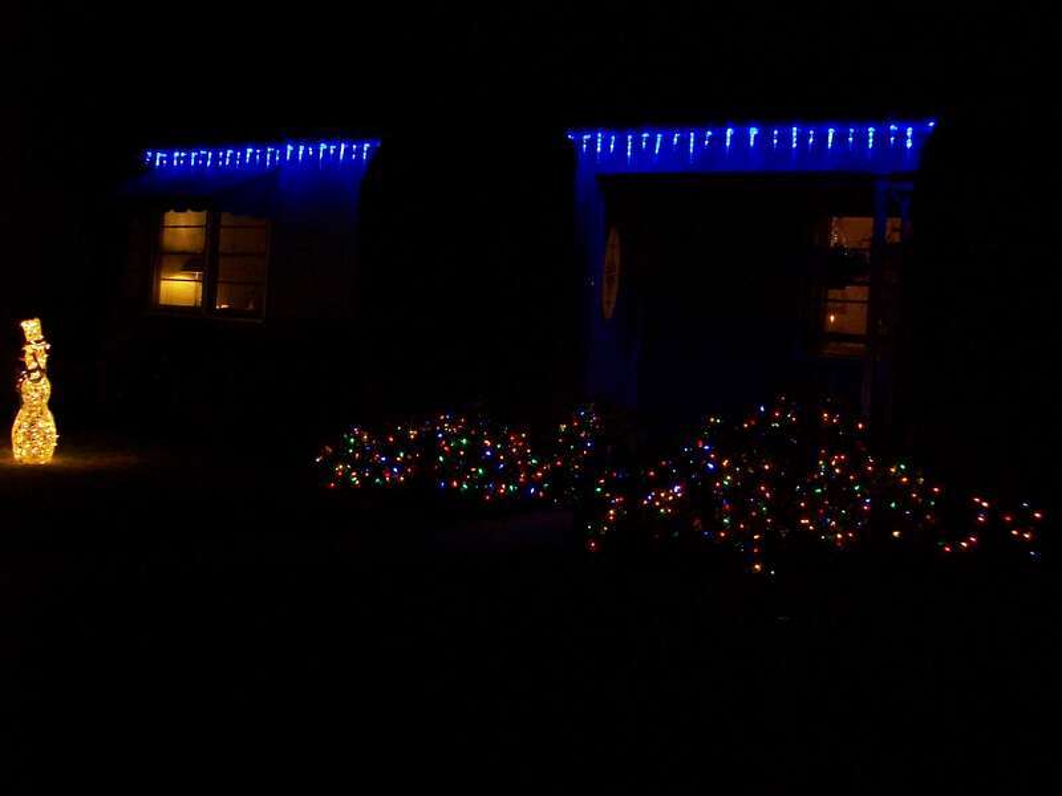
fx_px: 1104
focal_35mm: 36
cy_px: 398
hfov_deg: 51.4
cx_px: 531
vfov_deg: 39.7
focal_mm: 6
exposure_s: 1/13
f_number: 2.7
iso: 200
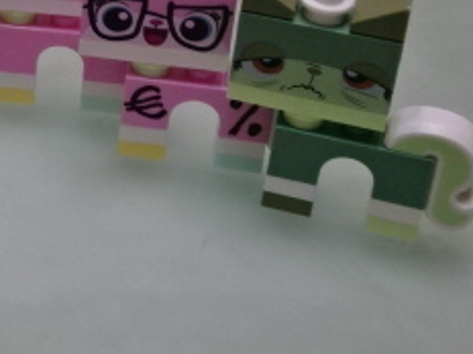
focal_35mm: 102
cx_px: -141
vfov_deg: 14.2
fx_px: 1394
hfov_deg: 18.0
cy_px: -39
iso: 400
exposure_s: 1/40
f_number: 4
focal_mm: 6.37
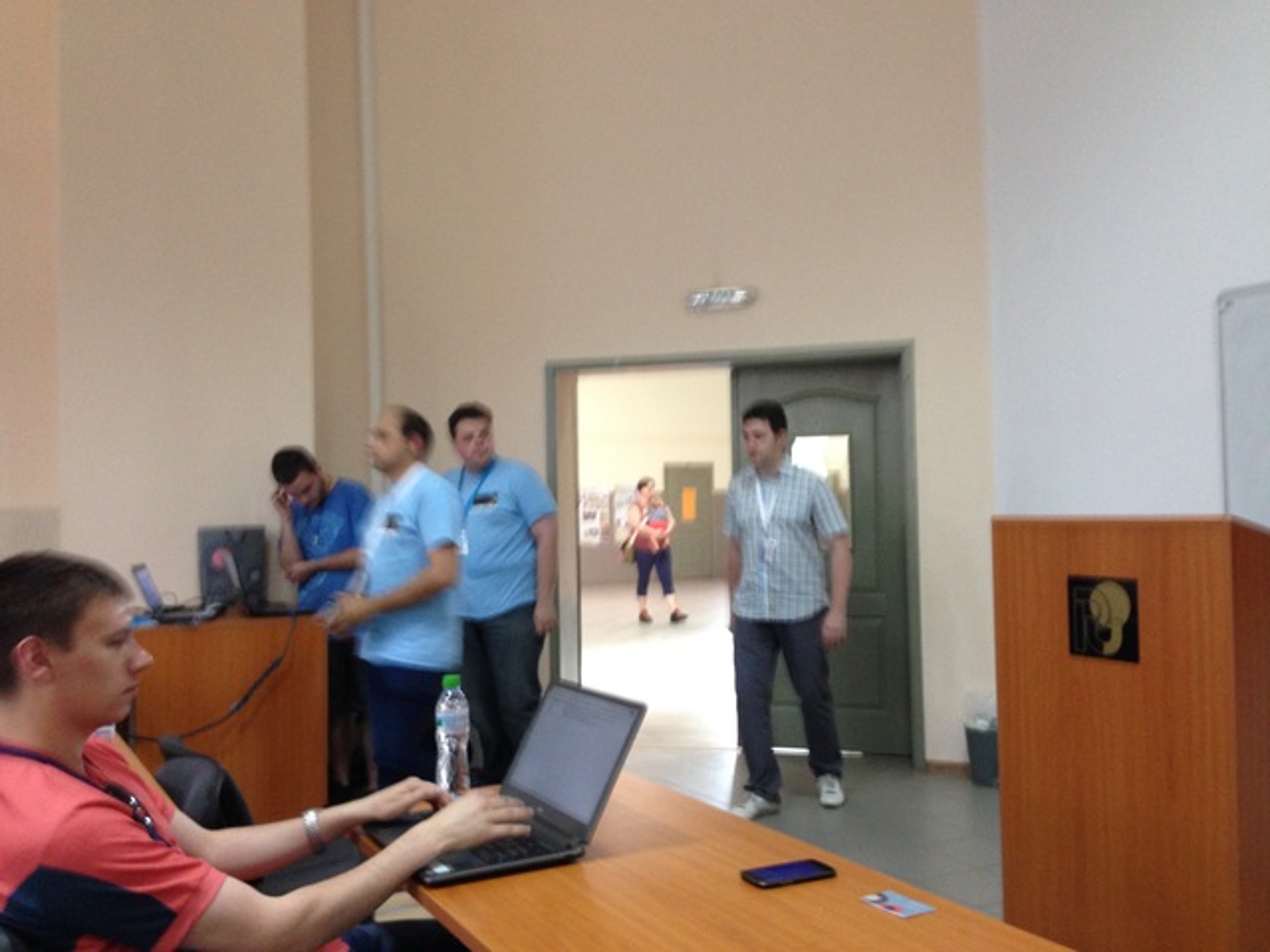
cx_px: 635
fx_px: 1211
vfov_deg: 42.9
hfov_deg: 55.4
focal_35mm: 33
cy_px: 476
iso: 160
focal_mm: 4.12
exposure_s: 1/20
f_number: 2.4
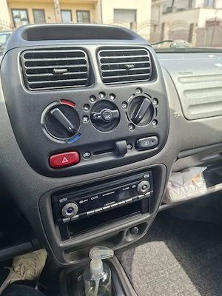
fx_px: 197
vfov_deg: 73.9
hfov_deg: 58.9
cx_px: 111
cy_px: 148
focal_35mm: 23
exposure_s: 1/222
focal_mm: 5.54
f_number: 1.8
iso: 50
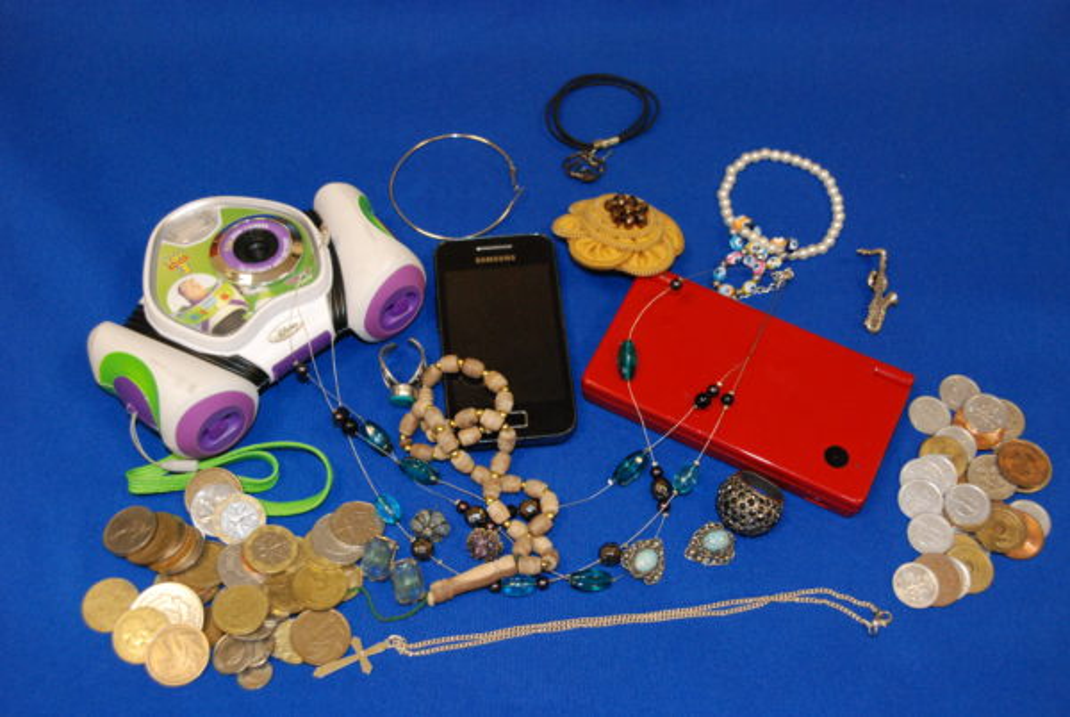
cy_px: 358
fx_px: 1384
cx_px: 535
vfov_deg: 29.0
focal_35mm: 46
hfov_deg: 42.3
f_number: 5.6
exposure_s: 1/60
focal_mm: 31
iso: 1250
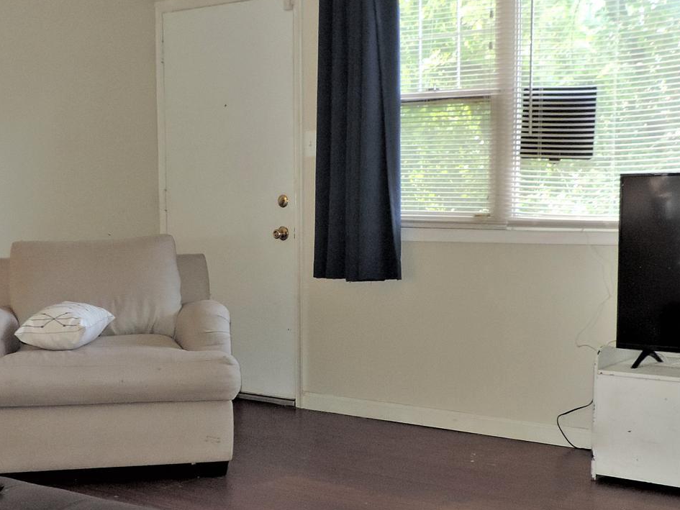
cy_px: 317
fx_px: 1022
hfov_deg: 36.8
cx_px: 321
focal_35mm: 52
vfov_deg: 27.9
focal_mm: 4.3
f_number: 3
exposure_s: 1/30
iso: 200
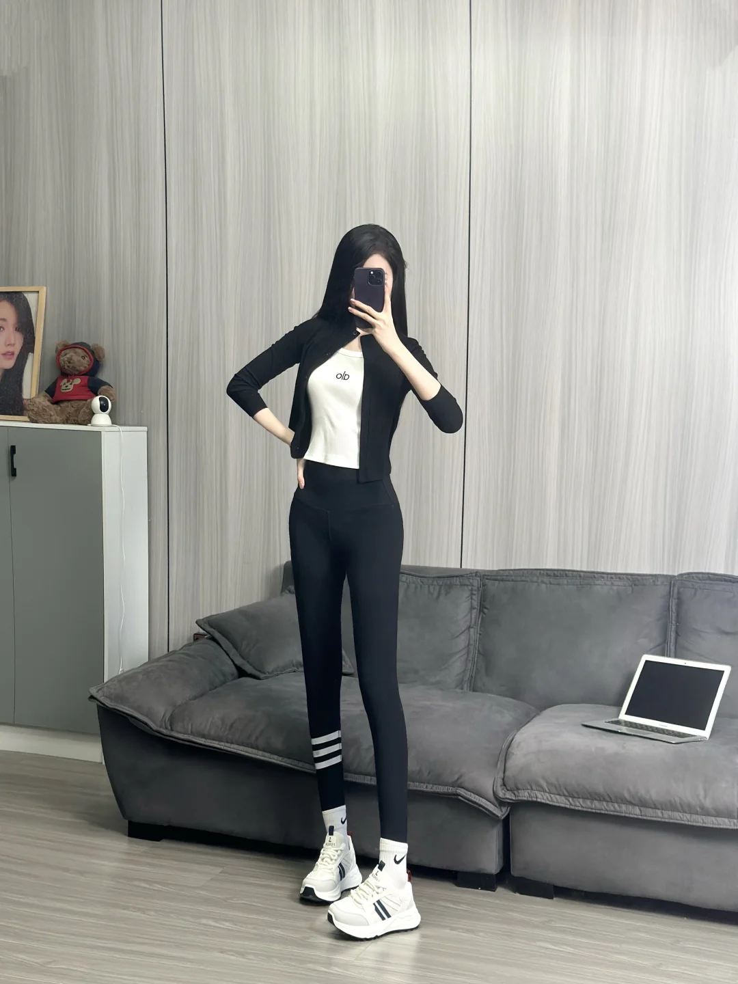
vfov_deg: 39.7
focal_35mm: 48
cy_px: 492
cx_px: 369
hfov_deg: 30.3
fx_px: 1364
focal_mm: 6.86
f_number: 1.78
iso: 160
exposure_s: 1/60
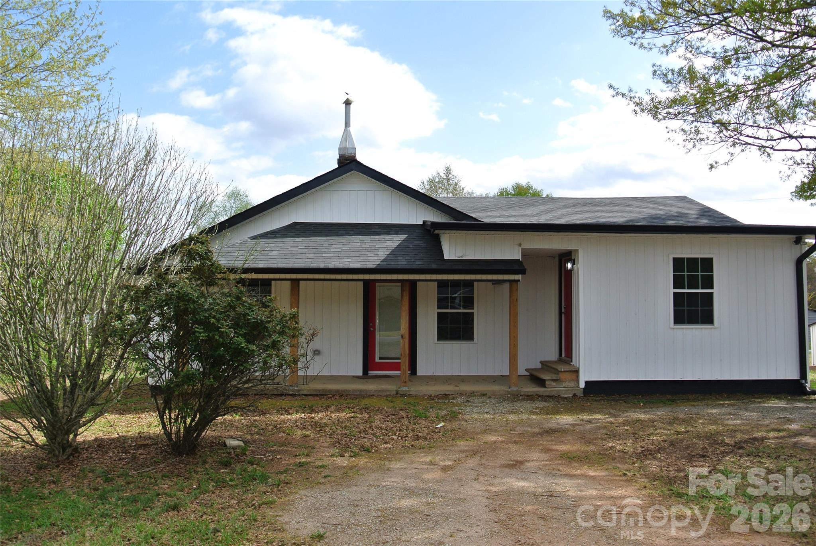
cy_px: 273
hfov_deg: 60.2
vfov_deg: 42.4
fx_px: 703
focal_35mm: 31
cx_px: 408
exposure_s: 1/500
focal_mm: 11.8
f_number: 4.5
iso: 100
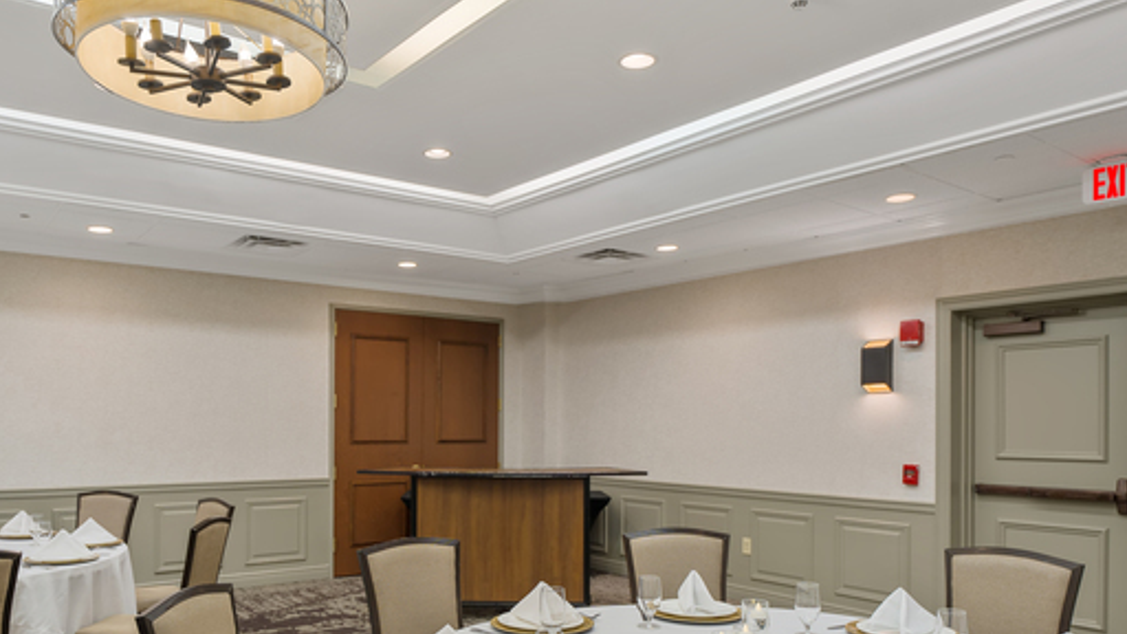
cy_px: 436
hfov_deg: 67.7
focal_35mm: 28
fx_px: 836
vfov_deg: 40.9
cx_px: 491
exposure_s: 1/6
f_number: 4
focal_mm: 22.8
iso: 100
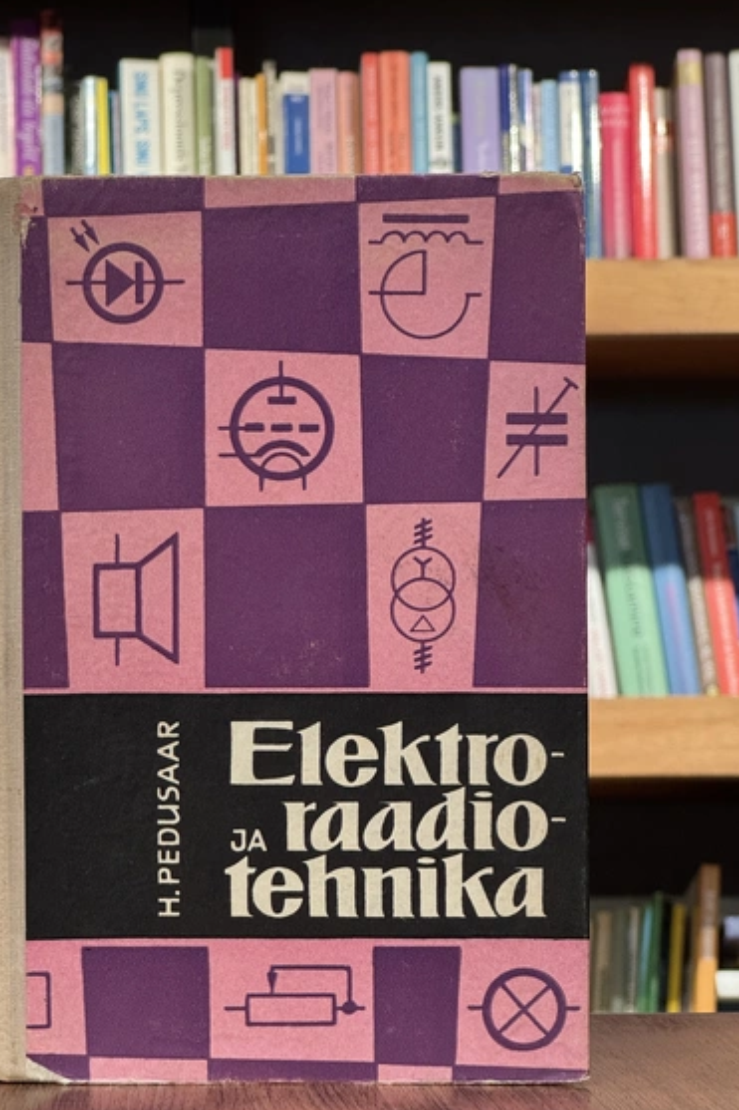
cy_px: 607
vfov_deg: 20.8
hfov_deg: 13.9
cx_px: 270
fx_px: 3019
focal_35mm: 98
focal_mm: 9
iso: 250
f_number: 2.8
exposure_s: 1/97
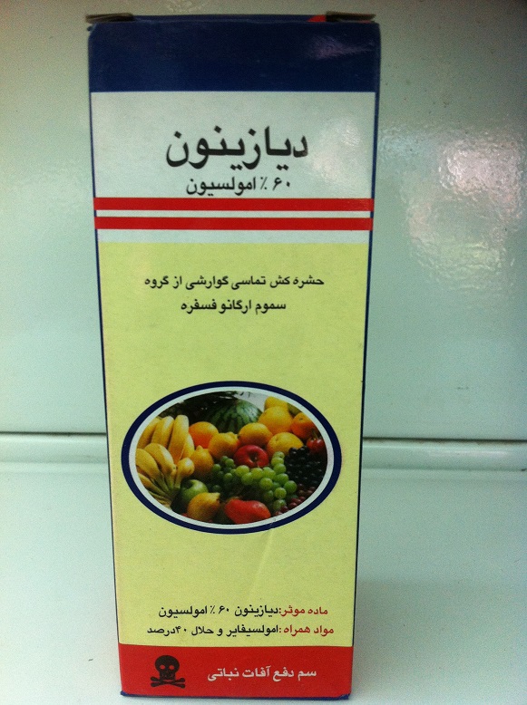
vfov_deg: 52.7
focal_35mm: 35
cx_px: 264
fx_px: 712
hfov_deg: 40.6
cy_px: 352
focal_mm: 3.85
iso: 125
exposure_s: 1/120
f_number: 2.8
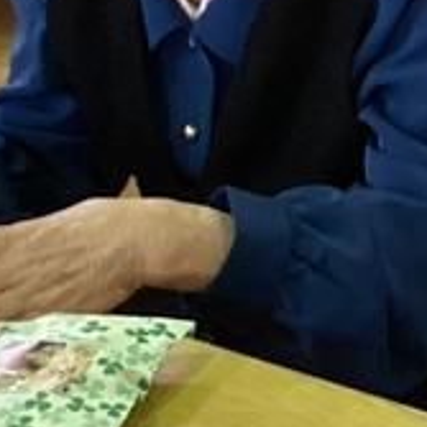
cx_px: 527
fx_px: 2289
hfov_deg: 10.5
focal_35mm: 164
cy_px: 143
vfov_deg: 10.6
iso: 320
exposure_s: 1/60
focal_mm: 3.3
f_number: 2.4
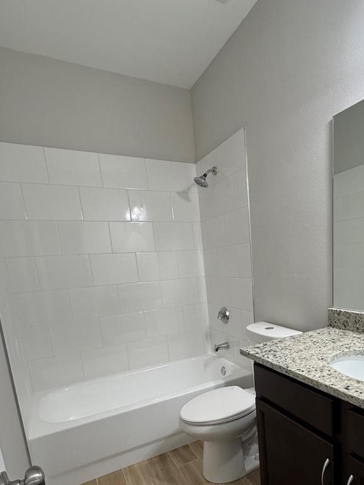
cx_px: 239
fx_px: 308
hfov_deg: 59.8
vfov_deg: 74.4
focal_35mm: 22
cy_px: 317
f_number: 2.2
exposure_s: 1/120
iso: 250
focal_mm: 2.22
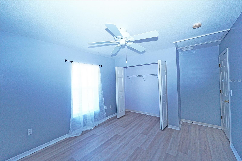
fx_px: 94
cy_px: 80
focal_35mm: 14
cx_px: 121
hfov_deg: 104.3
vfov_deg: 81.2
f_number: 18
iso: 6400
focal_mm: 14
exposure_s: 1/100
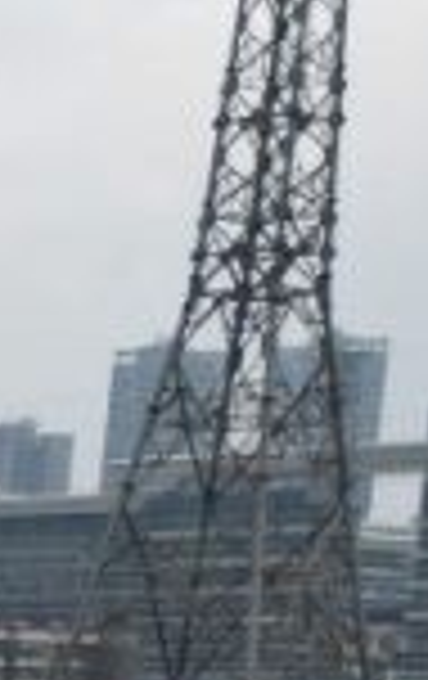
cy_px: 1324
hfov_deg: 6.2
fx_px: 3195
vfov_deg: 11.1
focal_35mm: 172
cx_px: -1334
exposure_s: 1/3200
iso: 110
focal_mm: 6.72
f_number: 1.7
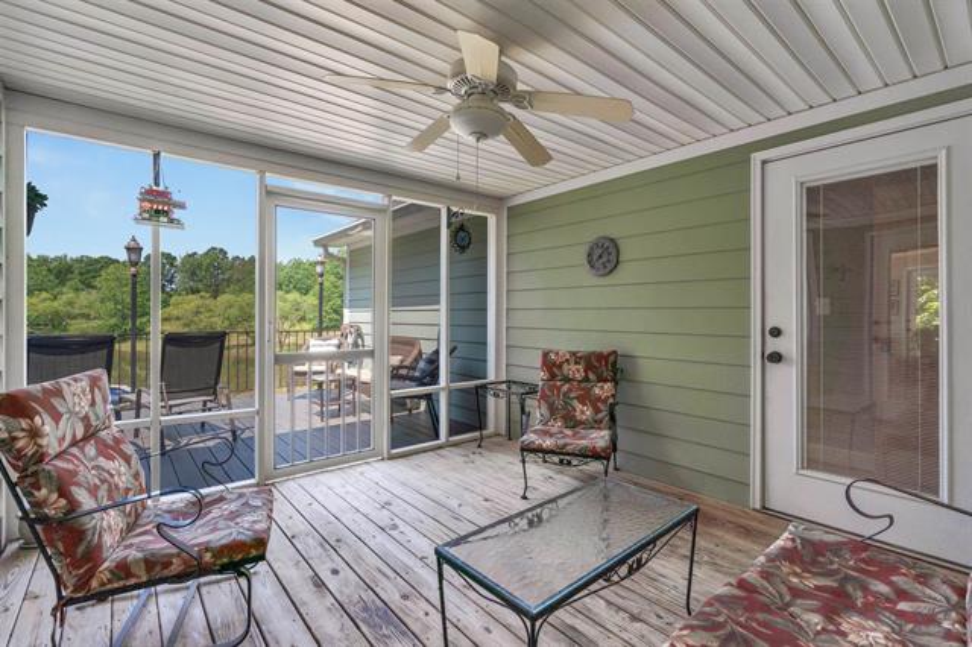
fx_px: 432
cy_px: 324
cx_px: 486
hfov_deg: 96.8
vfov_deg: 73.7
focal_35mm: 16
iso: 160
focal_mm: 16
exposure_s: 1/50
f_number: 9
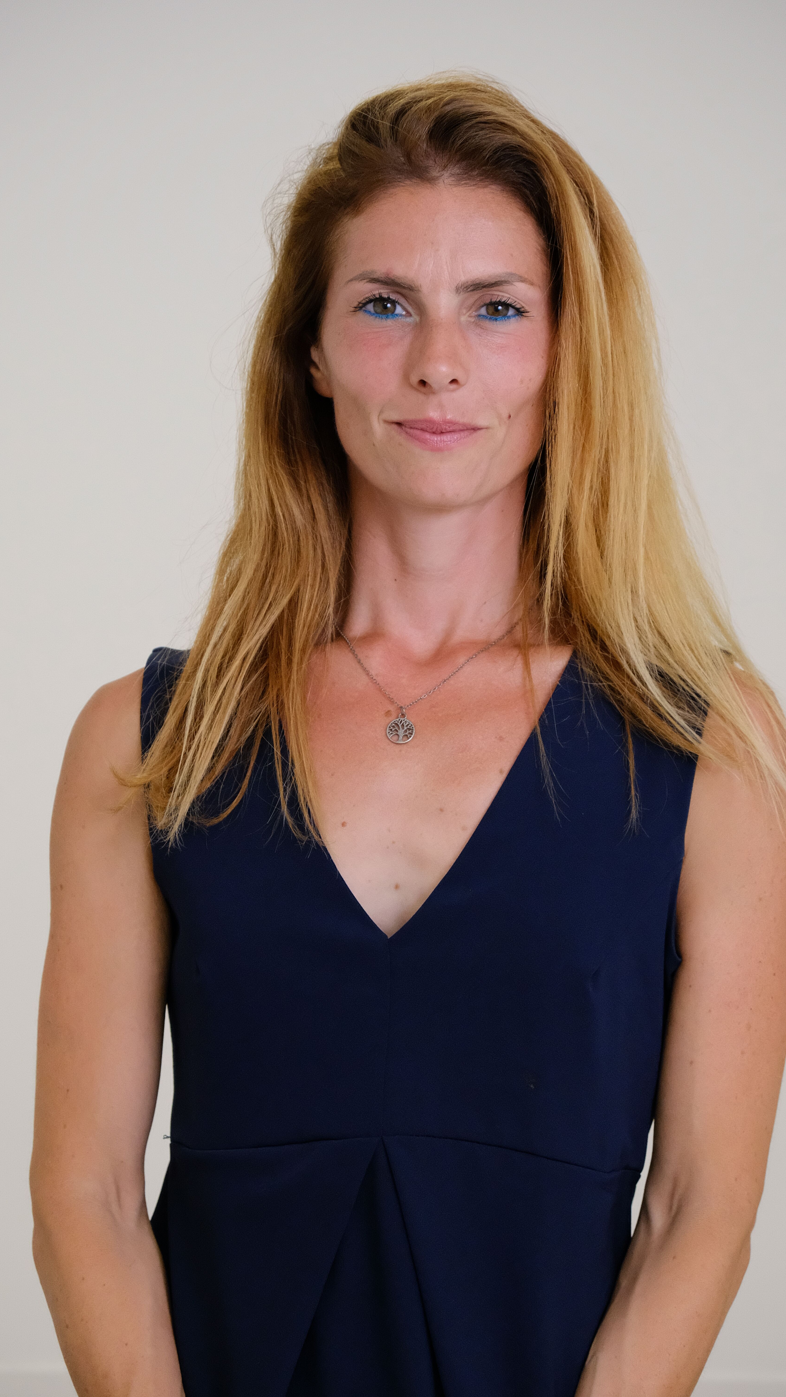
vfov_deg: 24.5
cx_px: 405
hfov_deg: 13.9
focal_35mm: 87
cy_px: 698
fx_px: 3223
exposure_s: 1/400
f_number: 4
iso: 3200
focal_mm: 55
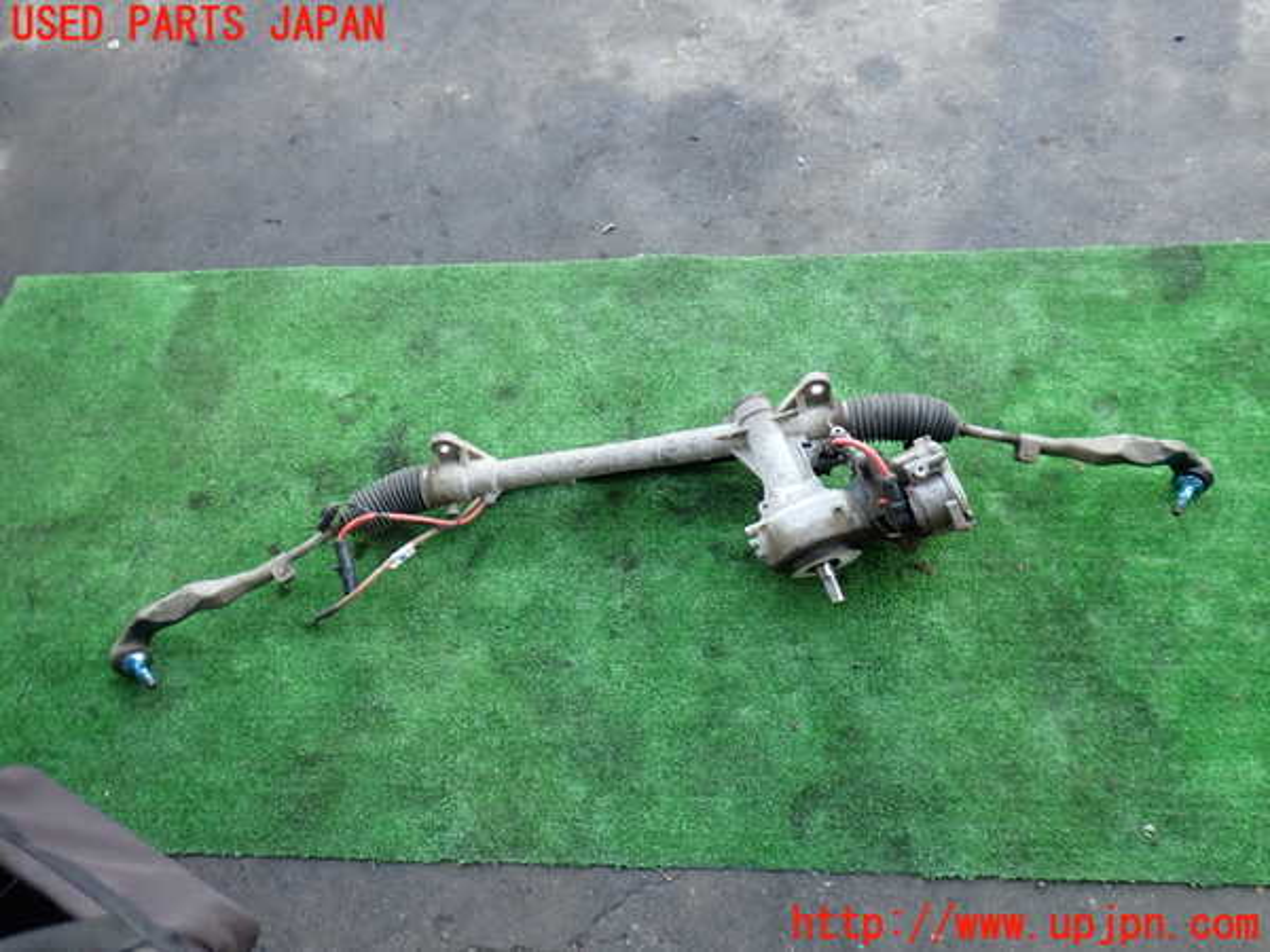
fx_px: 1101
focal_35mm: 30
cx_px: 635
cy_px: 476
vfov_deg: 46.8
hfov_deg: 60.0
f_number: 2.3
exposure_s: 1/60
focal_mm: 5.4
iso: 200
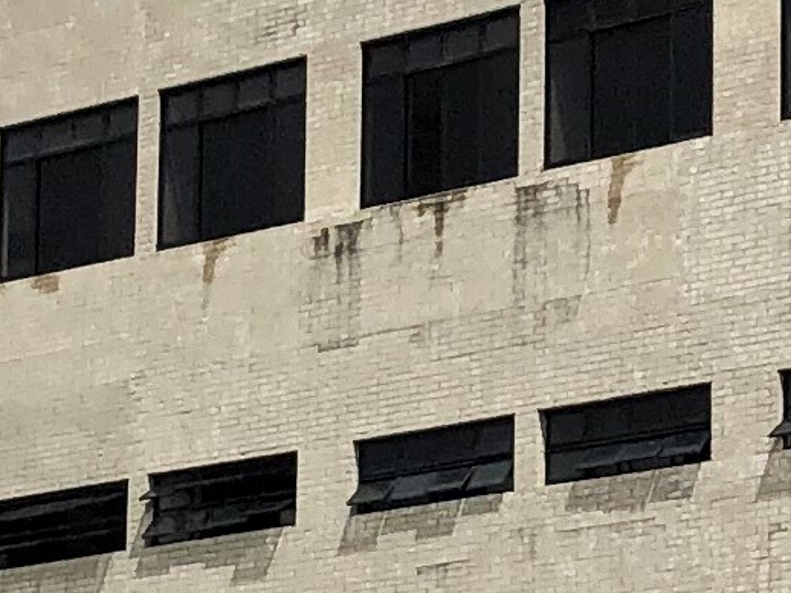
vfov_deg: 6.8
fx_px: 4979
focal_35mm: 218
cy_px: 442
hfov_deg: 9.0
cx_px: 802
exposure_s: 1/3690
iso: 20
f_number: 1.8
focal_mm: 3.99
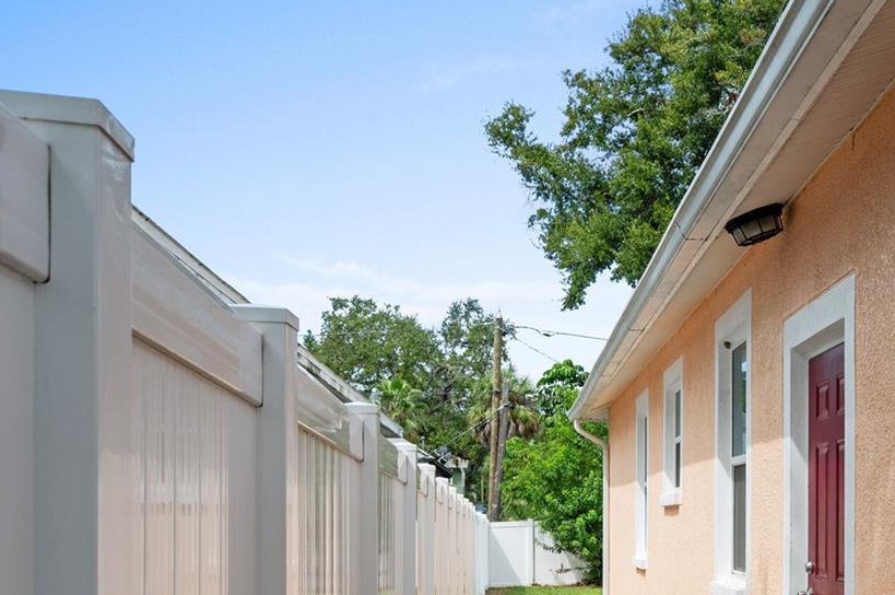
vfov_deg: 29.1
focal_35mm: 44
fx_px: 1092
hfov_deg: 40.3
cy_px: 543
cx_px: 849
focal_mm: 22.5
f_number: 8
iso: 200
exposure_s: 1/640
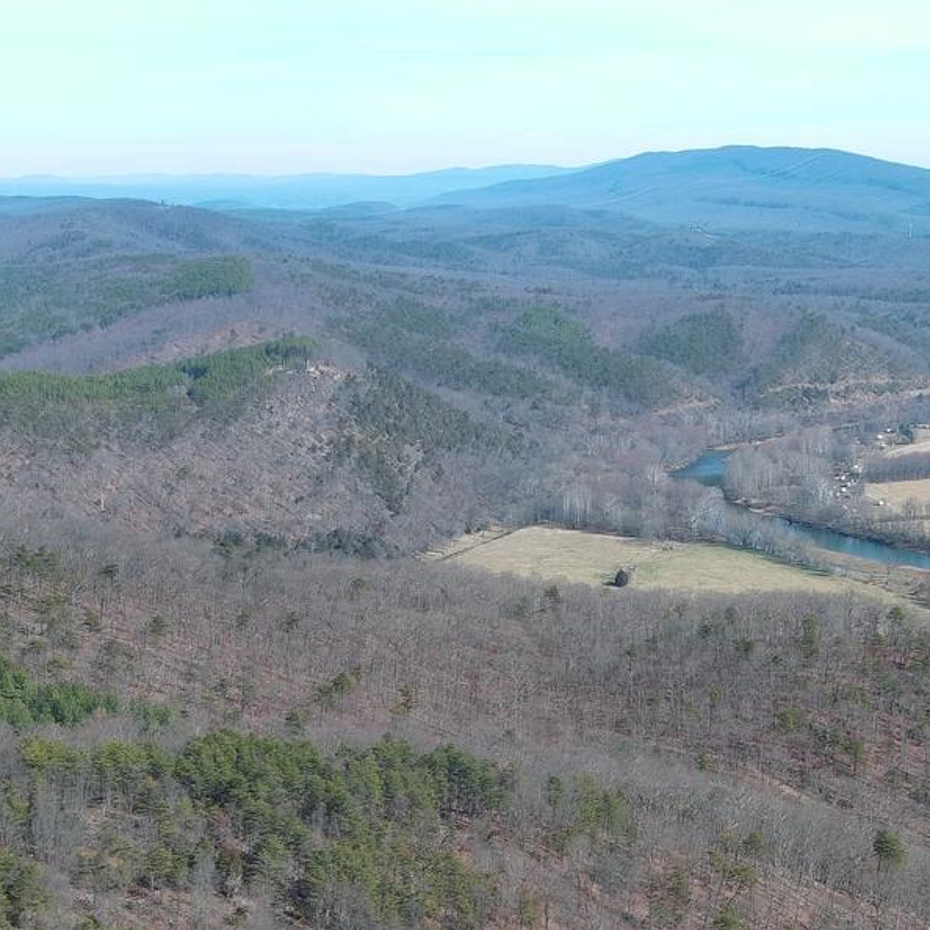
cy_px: 624
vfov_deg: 20.3
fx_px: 2584
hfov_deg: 20.4
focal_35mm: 85
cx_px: 487
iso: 100
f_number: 2.8
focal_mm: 10.57
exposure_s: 1/688
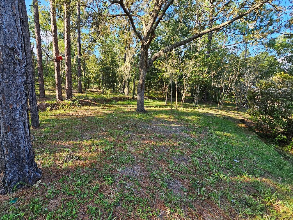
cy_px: 102
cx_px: 125
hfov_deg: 93.9
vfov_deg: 78.0
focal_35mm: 16
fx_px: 135
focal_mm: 2.2
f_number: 2.2
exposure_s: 1/236
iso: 50
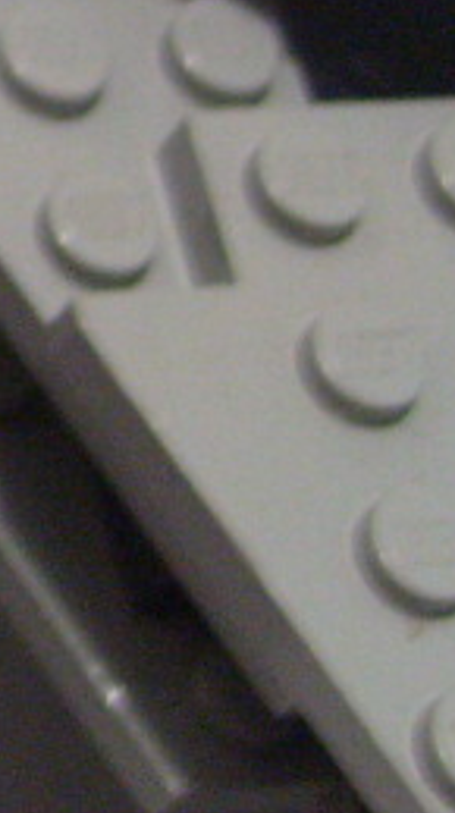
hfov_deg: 7.1
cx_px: -966
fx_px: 3250
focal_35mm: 151
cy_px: -217
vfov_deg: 13.8
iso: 200
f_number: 2.8
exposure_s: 1/10
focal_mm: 5.8
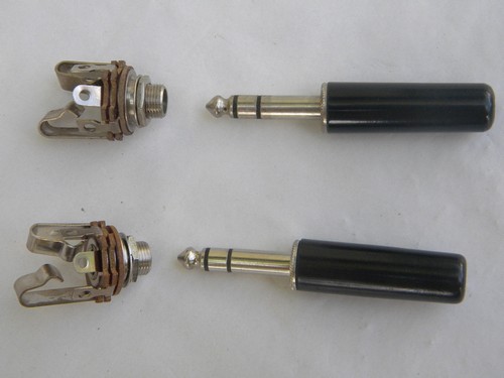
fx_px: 976
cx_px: 252
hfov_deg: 29.0
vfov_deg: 21.9
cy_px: 189
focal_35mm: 67
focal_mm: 12.2
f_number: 4.3
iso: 311
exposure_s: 1/500
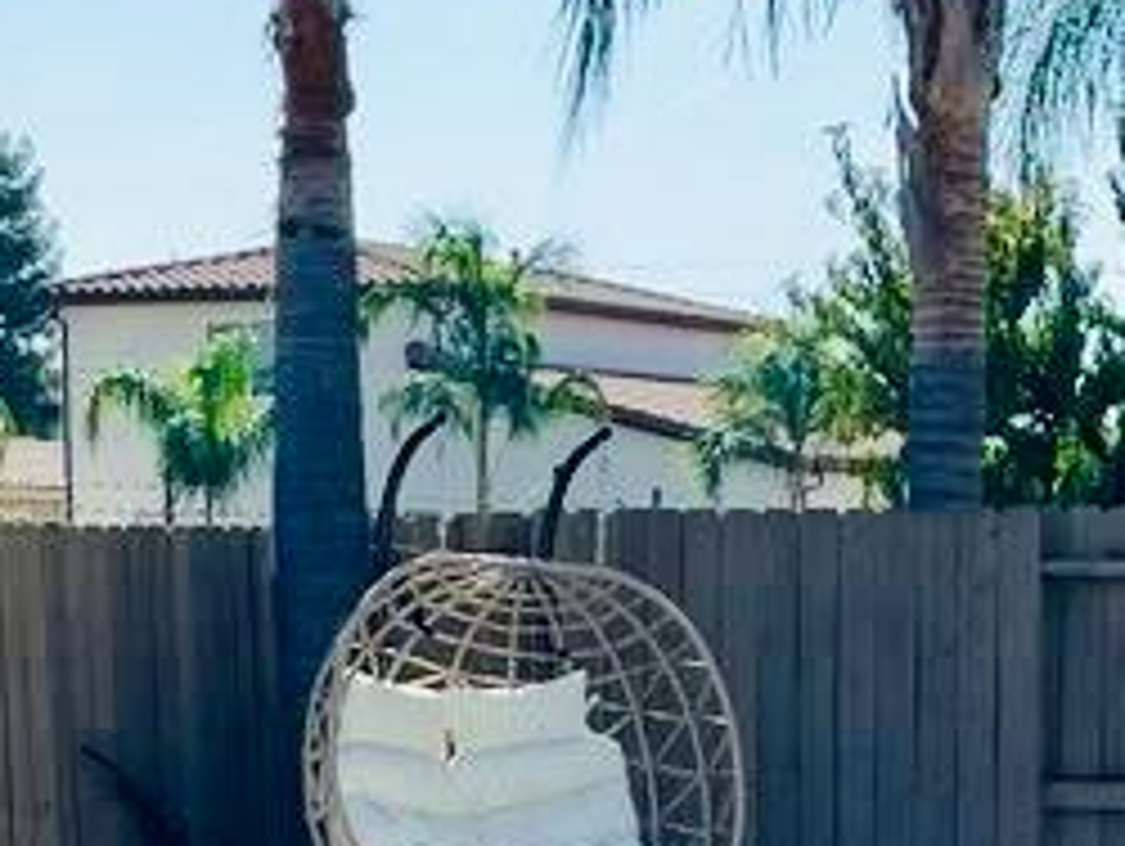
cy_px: 1377
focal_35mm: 128
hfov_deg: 15.4
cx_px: 621
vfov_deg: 11.0
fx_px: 4164
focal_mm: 5.1
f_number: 1.6
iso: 32
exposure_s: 1/4049
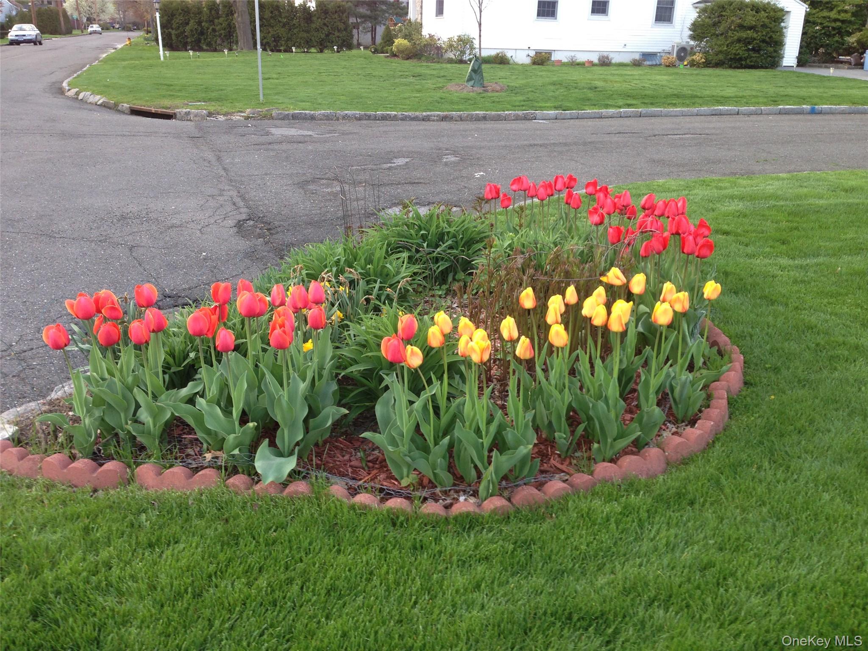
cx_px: 434
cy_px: 326
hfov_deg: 55.4
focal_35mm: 33
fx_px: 827
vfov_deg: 42.9
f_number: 2.4
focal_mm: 4.12
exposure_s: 1/60
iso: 64
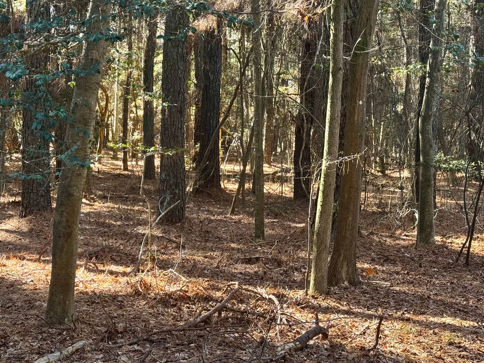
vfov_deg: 23.6
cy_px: 163
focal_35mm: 62
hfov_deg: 31.2
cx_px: 211
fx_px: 867
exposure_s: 1/79
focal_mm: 6.76
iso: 100
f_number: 1.78
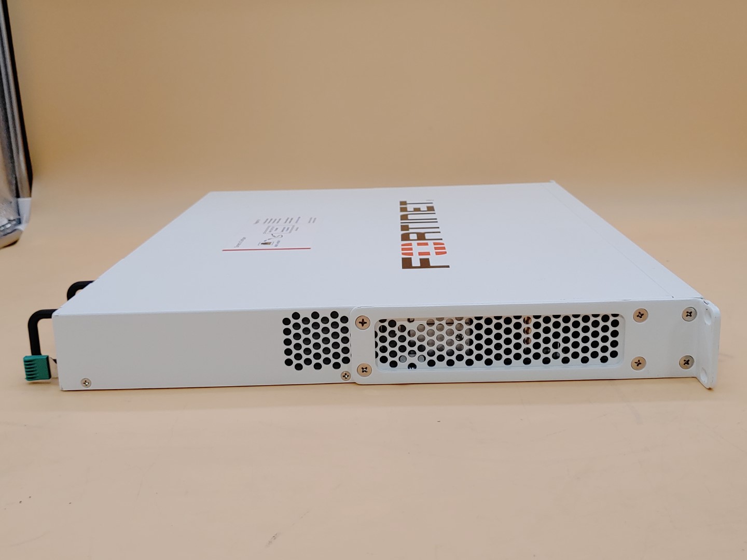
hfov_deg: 47.9
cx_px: 374
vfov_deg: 36.8
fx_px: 842
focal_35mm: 39
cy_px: 280
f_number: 1.8
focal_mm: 4.36
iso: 50
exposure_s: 1/96
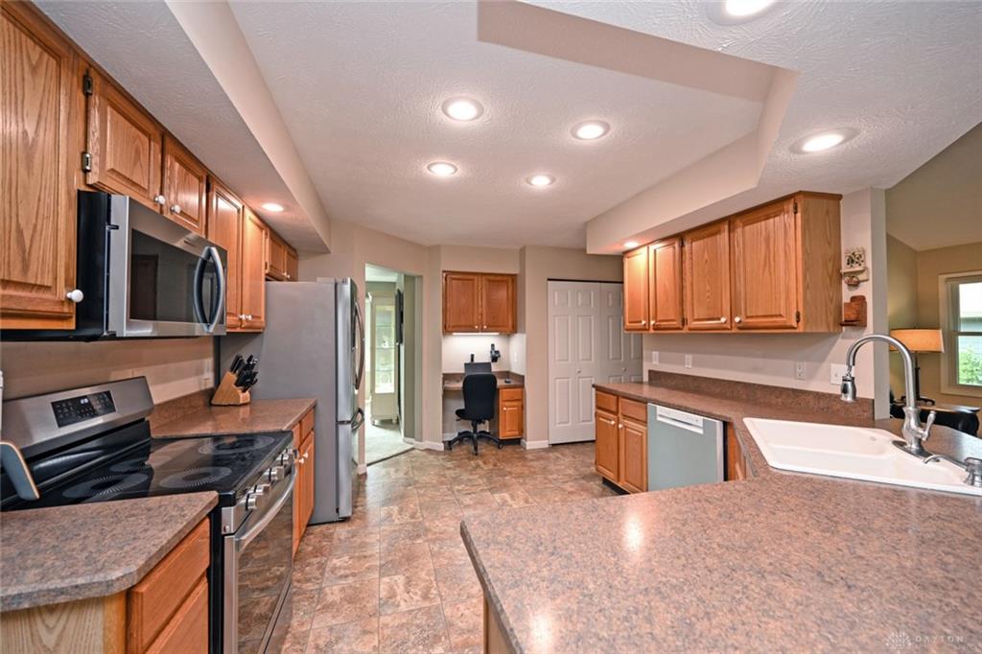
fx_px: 382
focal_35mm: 14
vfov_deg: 81.2
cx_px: 491
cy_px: 327
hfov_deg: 104.3
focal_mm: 14
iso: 320
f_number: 4
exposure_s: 1/60
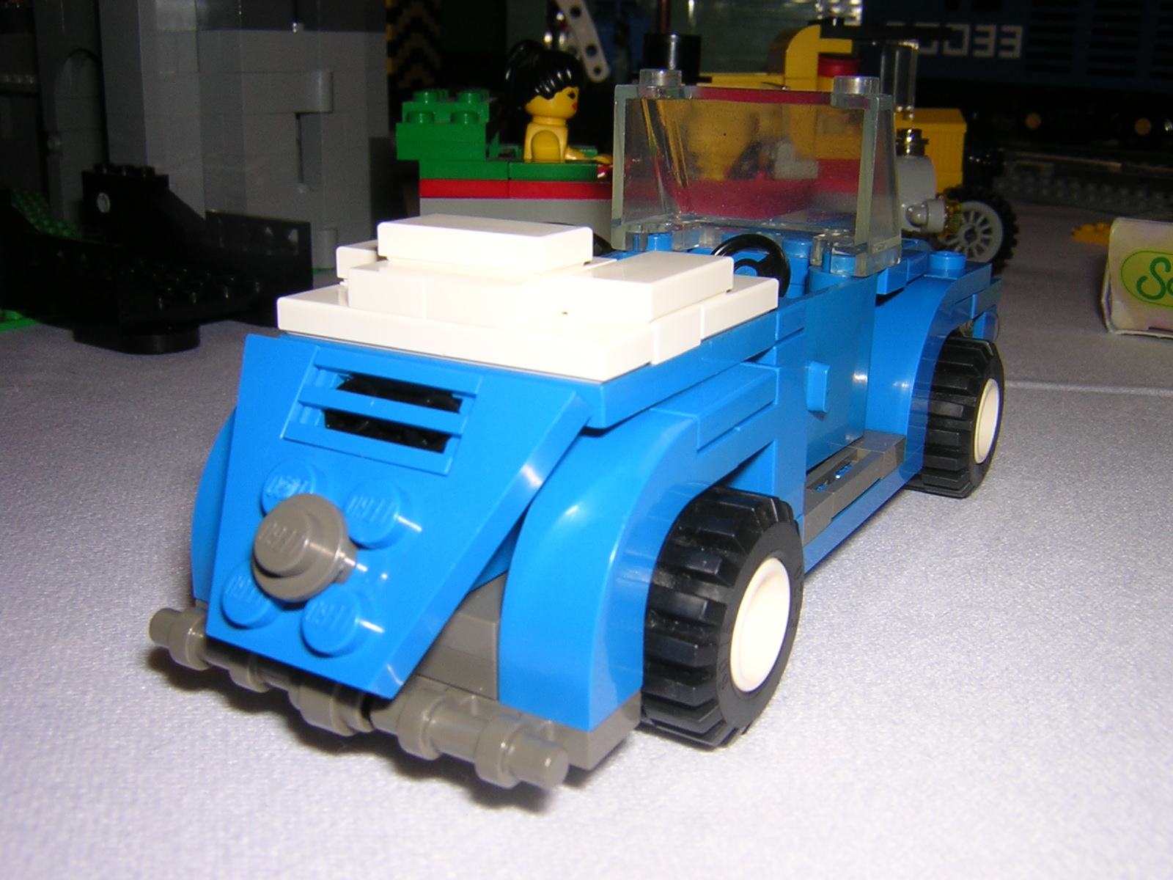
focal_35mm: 36
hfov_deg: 51.4
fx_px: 1220
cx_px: 586
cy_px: 440
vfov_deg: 39.7
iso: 100
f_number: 5.2
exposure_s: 1/60.1
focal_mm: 4.7
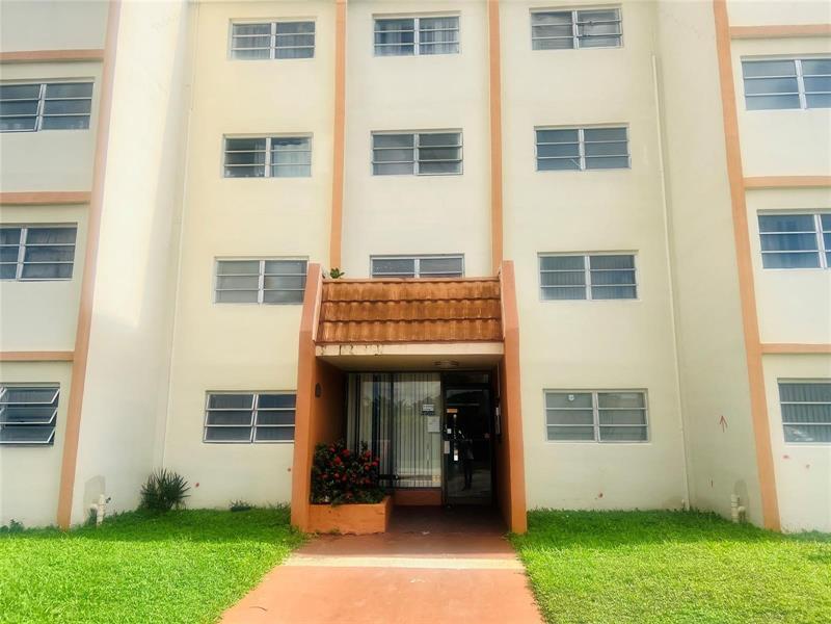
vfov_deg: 53.1
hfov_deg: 67.3
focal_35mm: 26
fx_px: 624
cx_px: 416
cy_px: 312
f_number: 1.5
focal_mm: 5.7
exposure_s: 1/3704
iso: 50
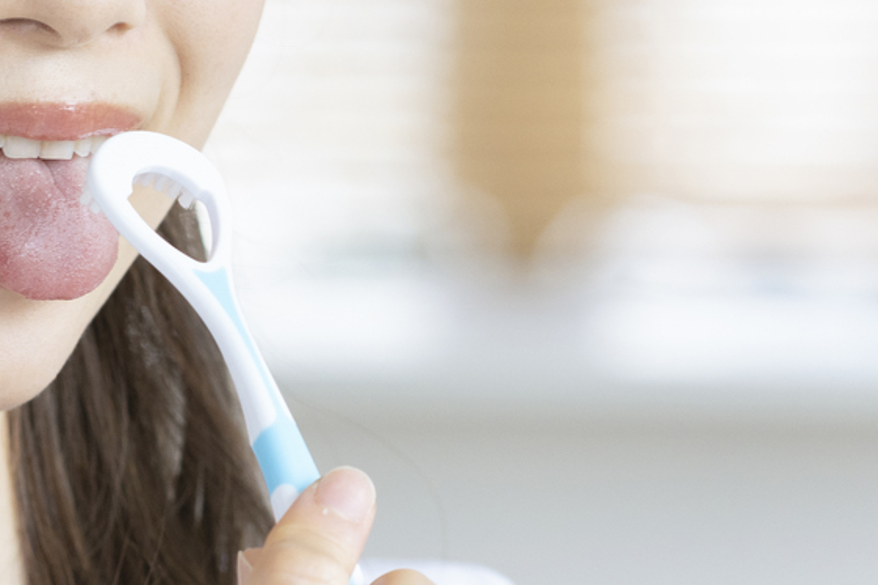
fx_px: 7389
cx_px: -196
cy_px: 182
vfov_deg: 4.5
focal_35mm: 303
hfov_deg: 6.8
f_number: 4.5
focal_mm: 85
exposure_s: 1/125
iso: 800
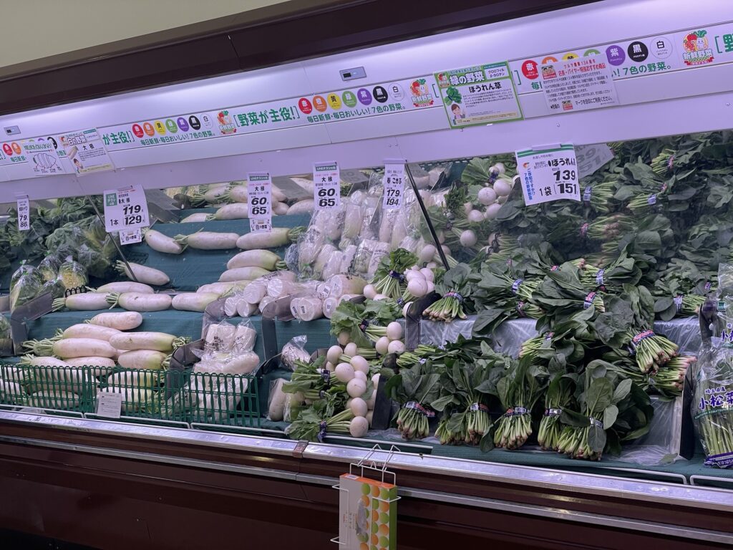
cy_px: 275
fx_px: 1101
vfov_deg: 28.0
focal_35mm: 52
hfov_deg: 36.8
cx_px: 366
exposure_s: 1/120
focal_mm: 6
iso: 64
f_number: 2
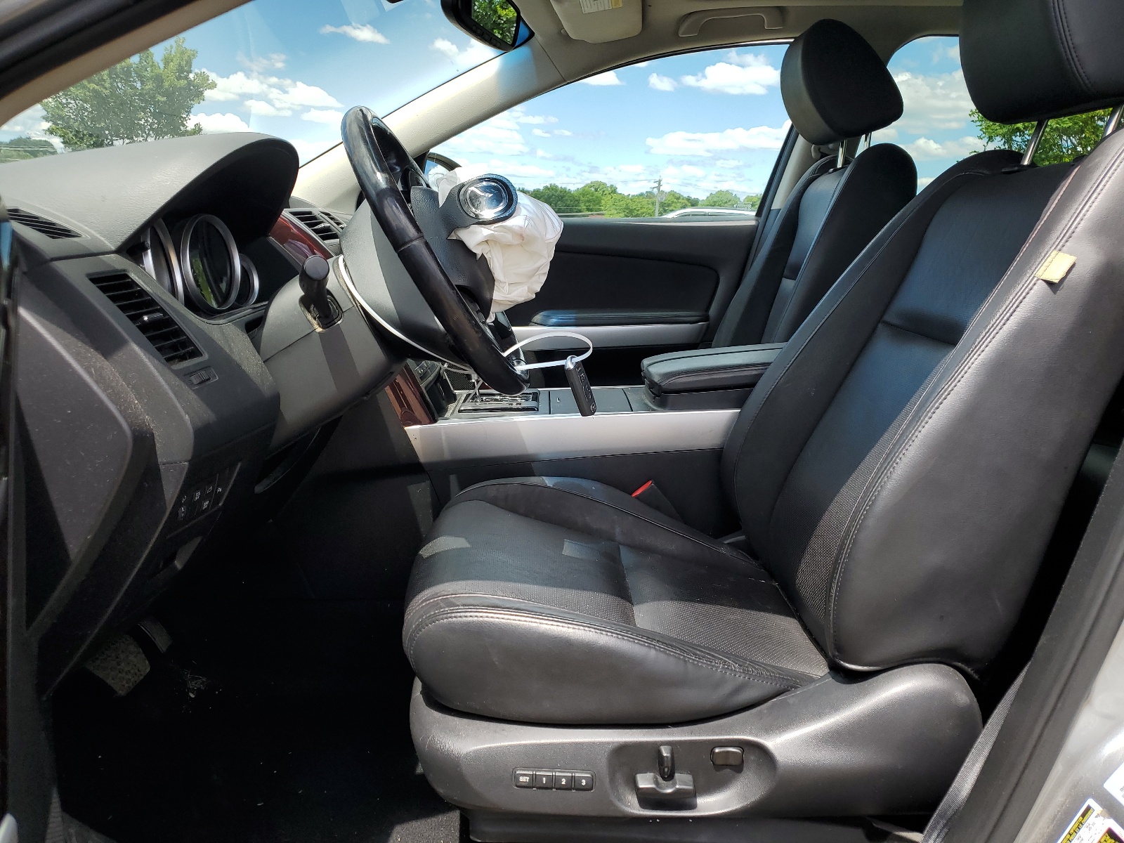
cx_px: 562
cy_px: 422
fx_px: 844
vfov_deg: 53.1
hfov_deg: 67.3
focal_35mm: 26
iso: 50
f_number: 1.5
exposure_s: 1/1250
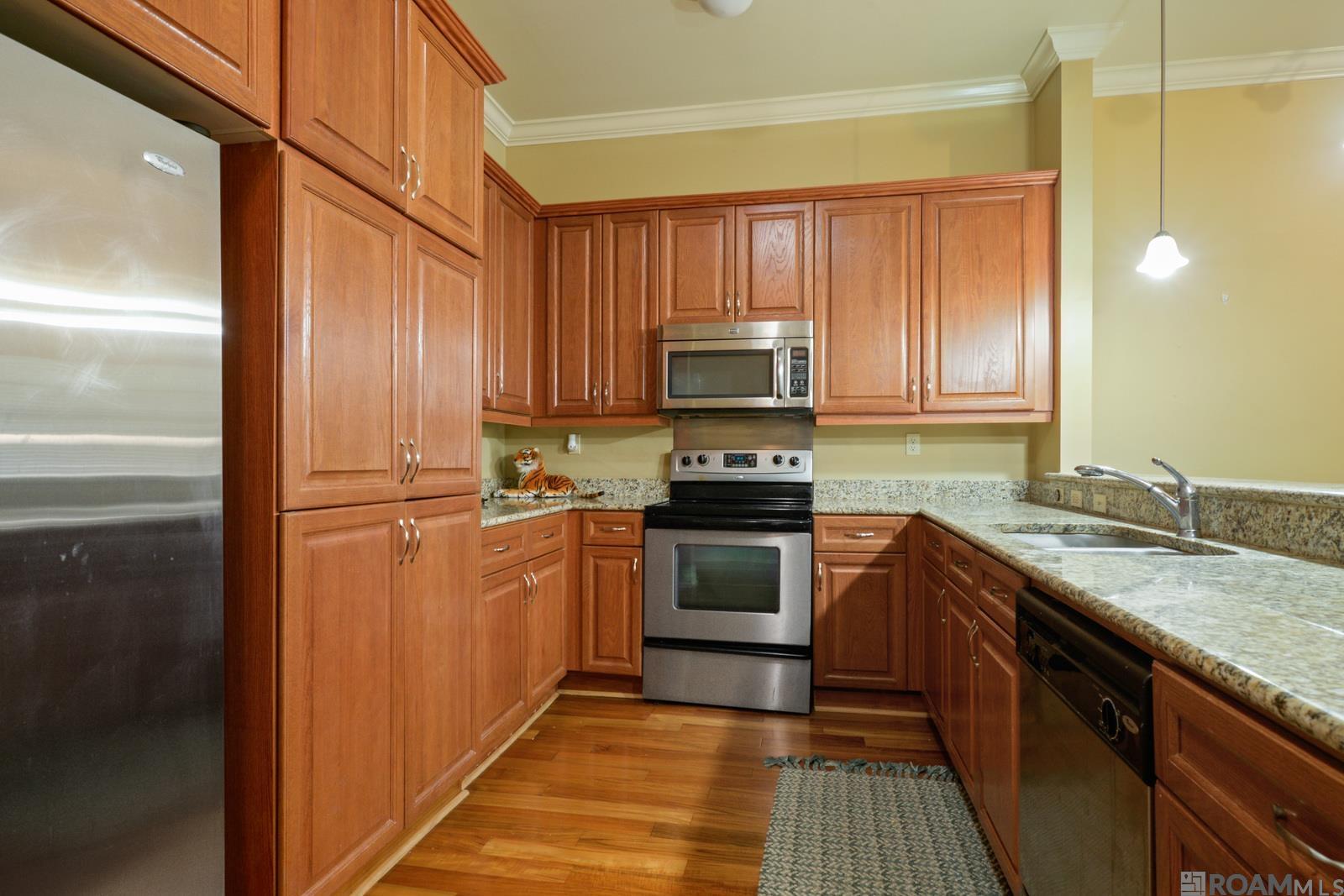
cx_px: 672
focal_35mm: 18
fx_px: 672
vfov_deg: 67.4
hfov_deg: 90.0
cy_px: 448
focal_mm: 18
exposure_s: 1/2
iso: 800
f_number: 11
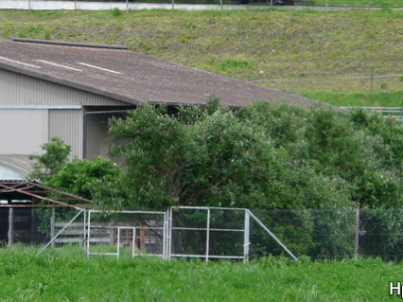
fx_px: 6202
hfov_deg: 3.7
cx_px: -29
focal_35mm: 533
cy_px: -38
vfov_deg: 2.8
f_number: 5
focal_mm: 37.2
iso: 100
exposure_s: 1/250
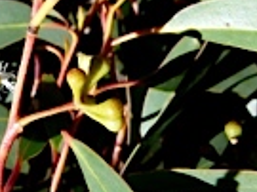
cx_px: 34
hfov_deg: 26.6
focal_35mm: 71
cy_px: 84
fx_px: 527
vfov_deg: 20.7
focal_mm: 4.5
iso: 100
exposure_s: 1/400
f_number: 4
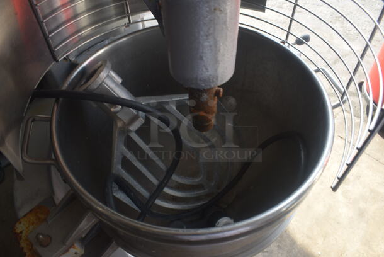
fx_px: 288
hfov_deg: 67.3
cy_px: 128
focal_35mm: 27
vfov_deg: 48.0
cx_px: 192
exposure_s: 1/60
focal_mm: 18
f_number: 8
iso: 140
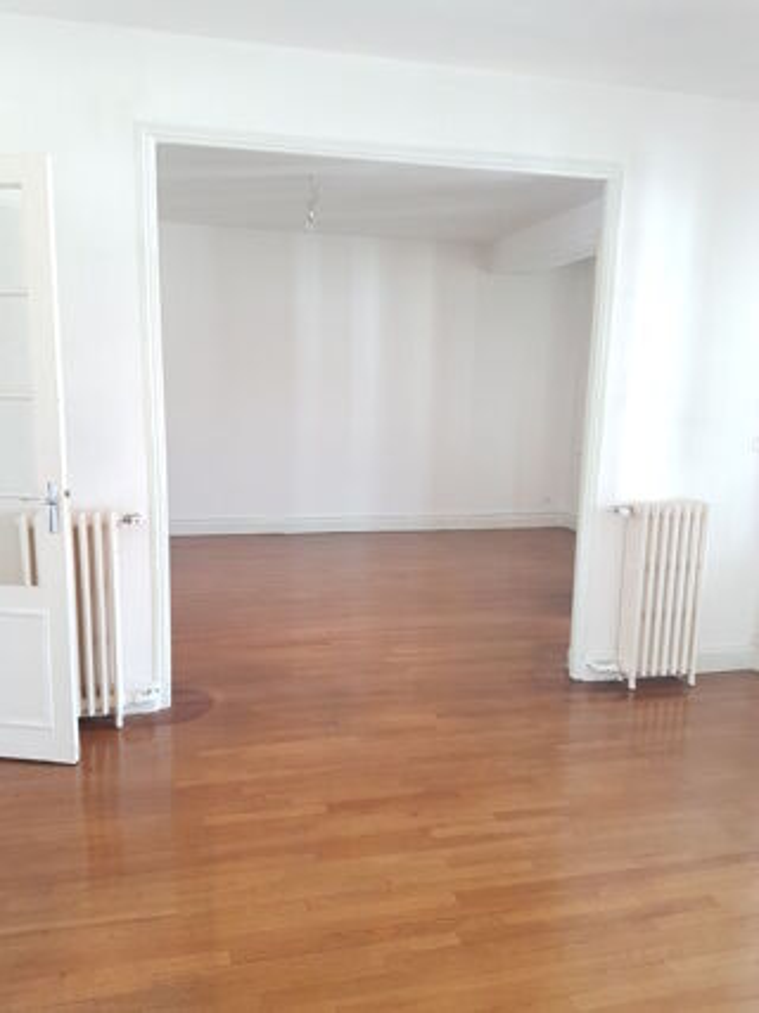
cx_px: 380
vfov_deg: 67.3
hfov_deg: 53.0
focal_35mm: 26
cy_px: 506
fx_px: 760
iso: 125
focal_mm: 4.2
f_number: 1.7
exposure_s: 1/50
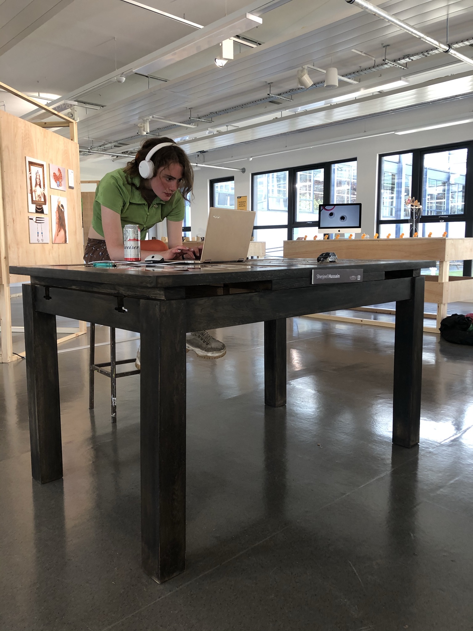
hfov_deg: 49.7
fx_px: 510
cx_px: 236
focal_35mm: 28
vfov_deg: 63.4
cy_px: 316
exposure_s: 1/33
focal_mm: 4
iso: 25
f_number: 1.8
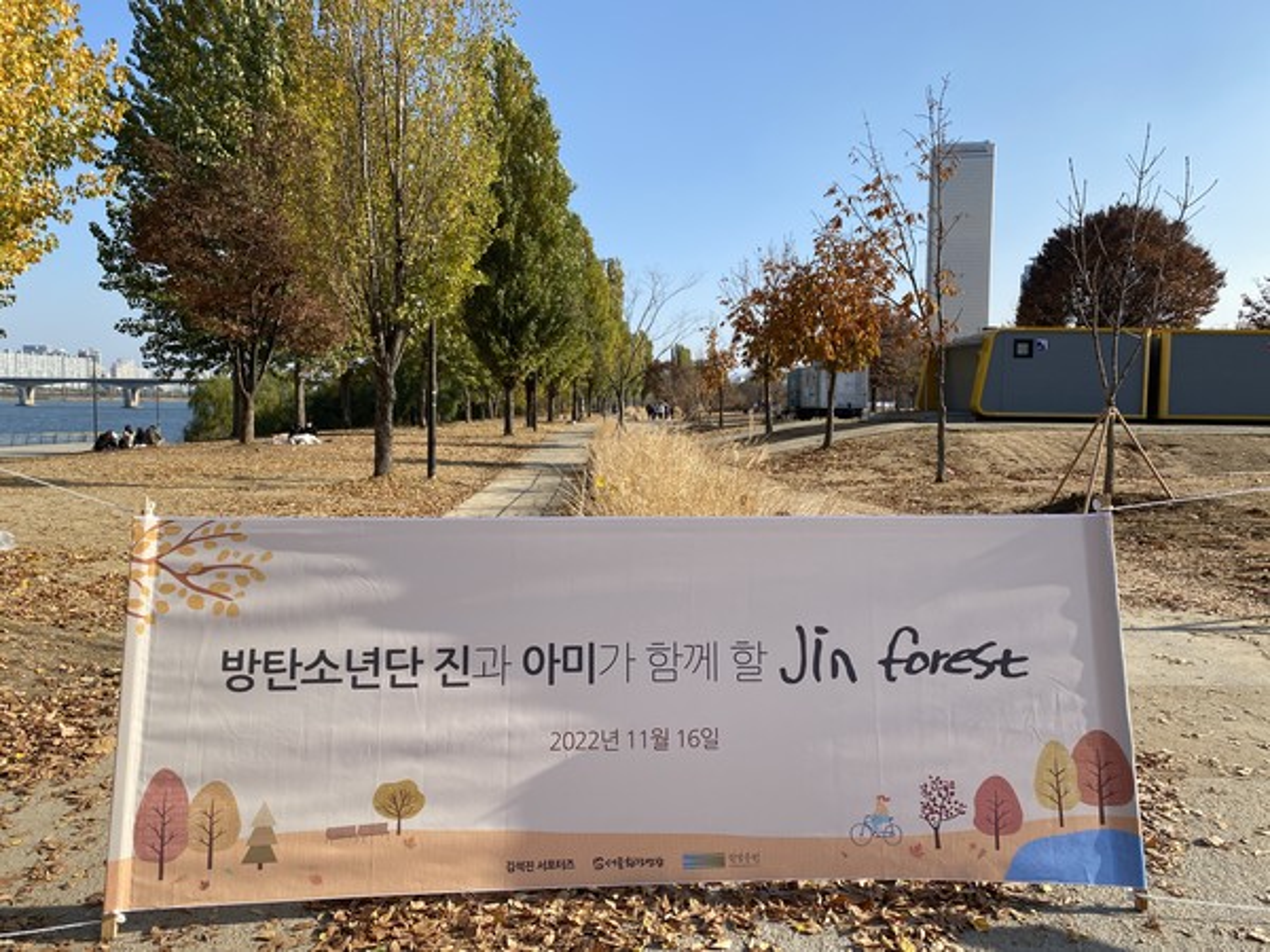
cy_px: 476
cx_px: 635
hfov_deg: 67.3
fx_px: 954
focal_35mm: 26
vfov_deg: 53.1
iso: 32
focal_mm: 4.25
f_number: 1.8
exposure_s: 1/2410
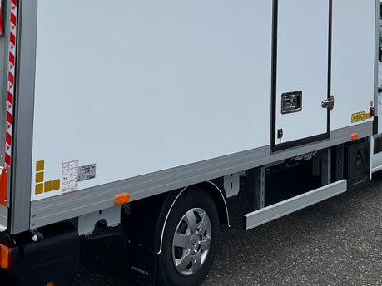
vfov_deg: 24.1
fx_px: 640
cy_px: -2
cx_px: 104
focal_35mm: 58
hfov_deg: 32.7
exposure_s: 1/4149
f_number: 1.6
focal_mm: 5.1
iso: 50
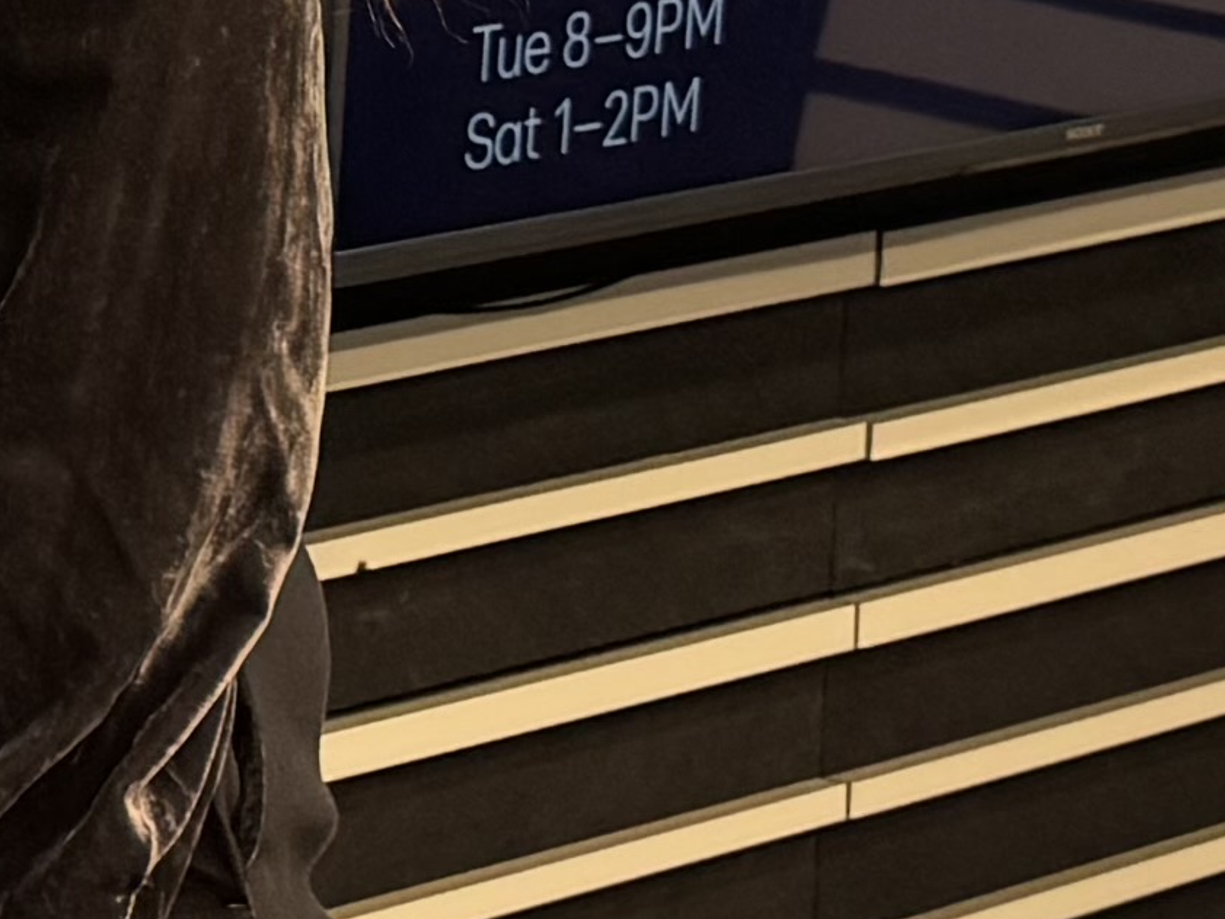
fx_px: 5769
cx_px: -1218
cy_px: 179
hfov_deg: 11.0
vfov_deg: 9.1
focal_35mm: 163
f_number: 1.78
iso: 200
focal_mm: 6.76
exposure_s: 1/100
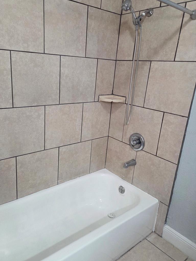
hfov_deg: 51.2
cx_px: 82
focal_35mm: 27
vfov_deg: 65.3
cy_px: 133
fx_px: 204
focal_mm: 5.4
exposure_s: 1/120
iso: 400
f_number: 1.8
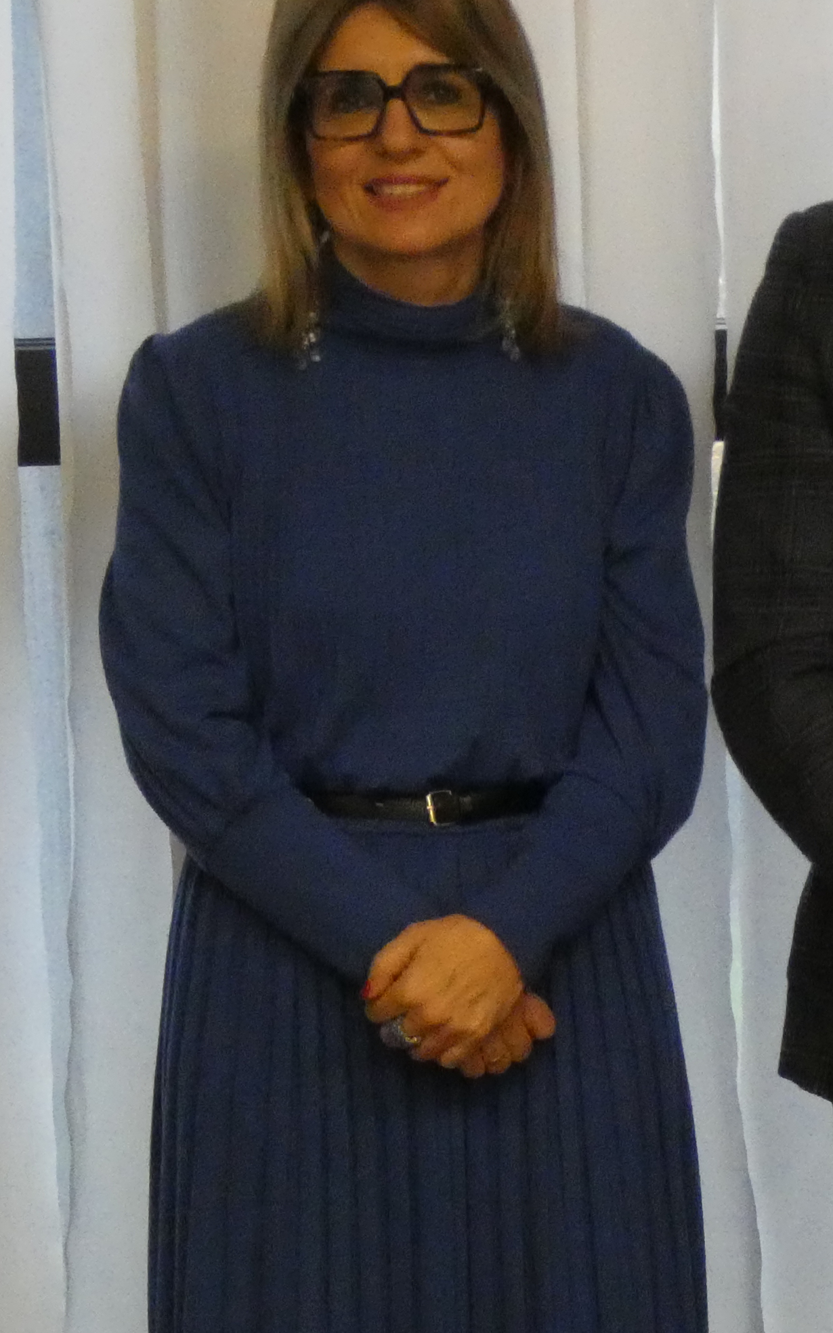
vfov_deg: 12.0
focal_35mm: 174
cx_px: 647
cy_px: 643
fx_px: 6323
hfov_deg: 7.5
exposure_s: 1/80
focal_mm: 11.9
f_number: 4.2
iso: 1250
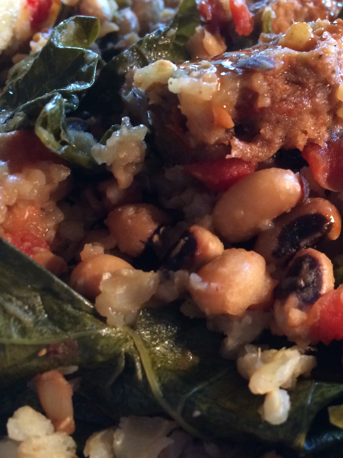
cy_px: 252
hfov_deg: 28.7
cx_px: 258
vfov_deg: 38.1
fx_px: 660
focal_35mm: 50
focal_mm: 4.12
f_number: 2.2
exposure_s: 1/17
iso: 320
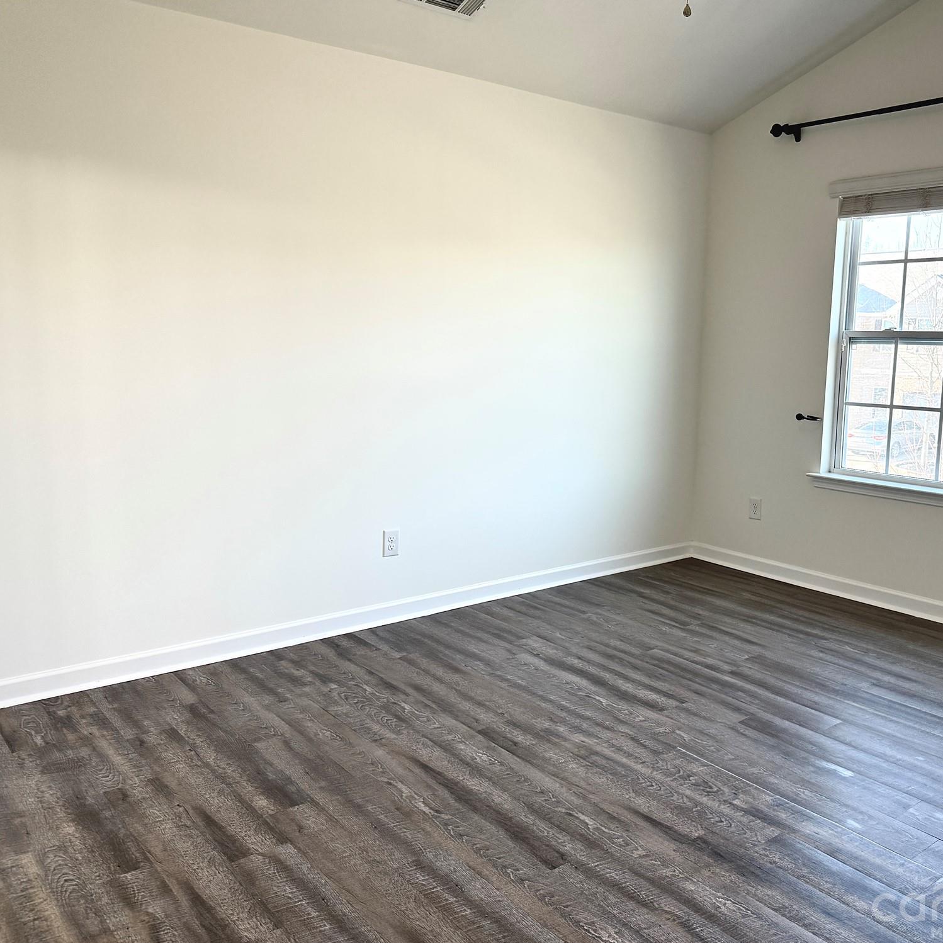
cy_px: 479
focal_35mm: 29
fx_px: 894
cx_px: 584
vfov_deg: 55.6
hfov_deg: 55.0
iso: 160
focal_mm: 6.76
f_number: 1.78
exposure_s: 1/234
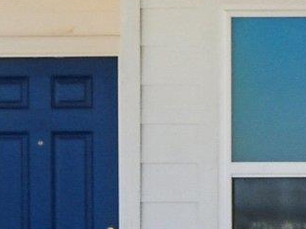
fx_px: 1962
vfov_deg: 6.7
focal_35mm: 222
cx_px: 365
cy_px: 138
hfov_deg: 8.8
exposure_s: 1/1250
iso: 400
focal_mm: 24
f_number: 8
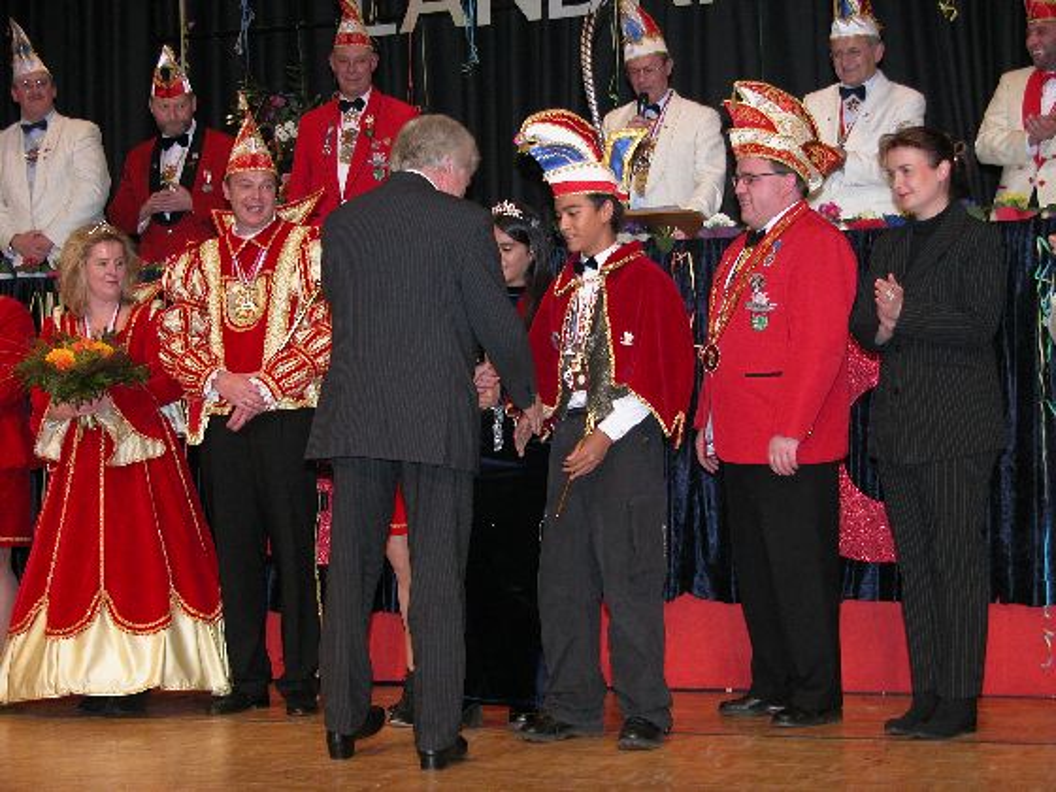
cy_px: 396
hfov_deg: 29.4
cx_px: 528
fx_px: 2013
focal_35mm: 66
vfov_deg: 22.3
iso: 200
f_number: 3.2
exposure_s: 1/125
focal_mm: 16.8
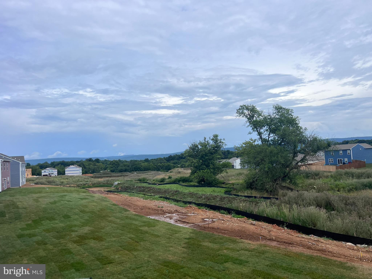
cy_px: 140
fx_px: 279
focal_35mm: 26
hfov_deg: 67.3
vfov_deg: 53.1
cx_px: 186
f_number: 1.5
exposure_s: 1/8696
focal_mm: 5.7
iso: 50
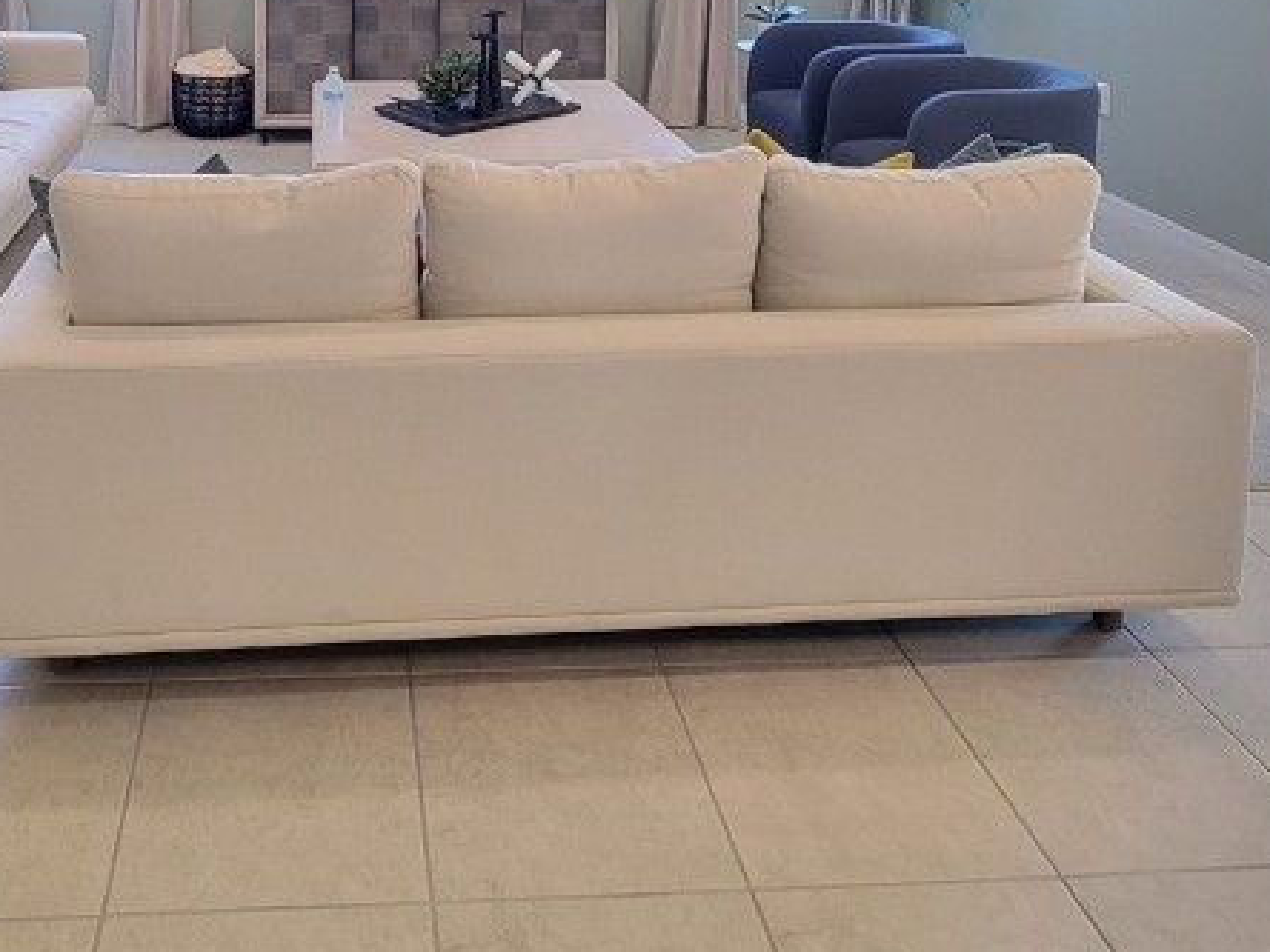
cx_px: 398
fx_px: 1101
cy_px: -89
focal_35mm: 30
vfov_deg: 38.8
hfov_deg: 58.3
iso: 200
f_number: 2.2
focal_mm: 2.2
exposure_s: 1/60
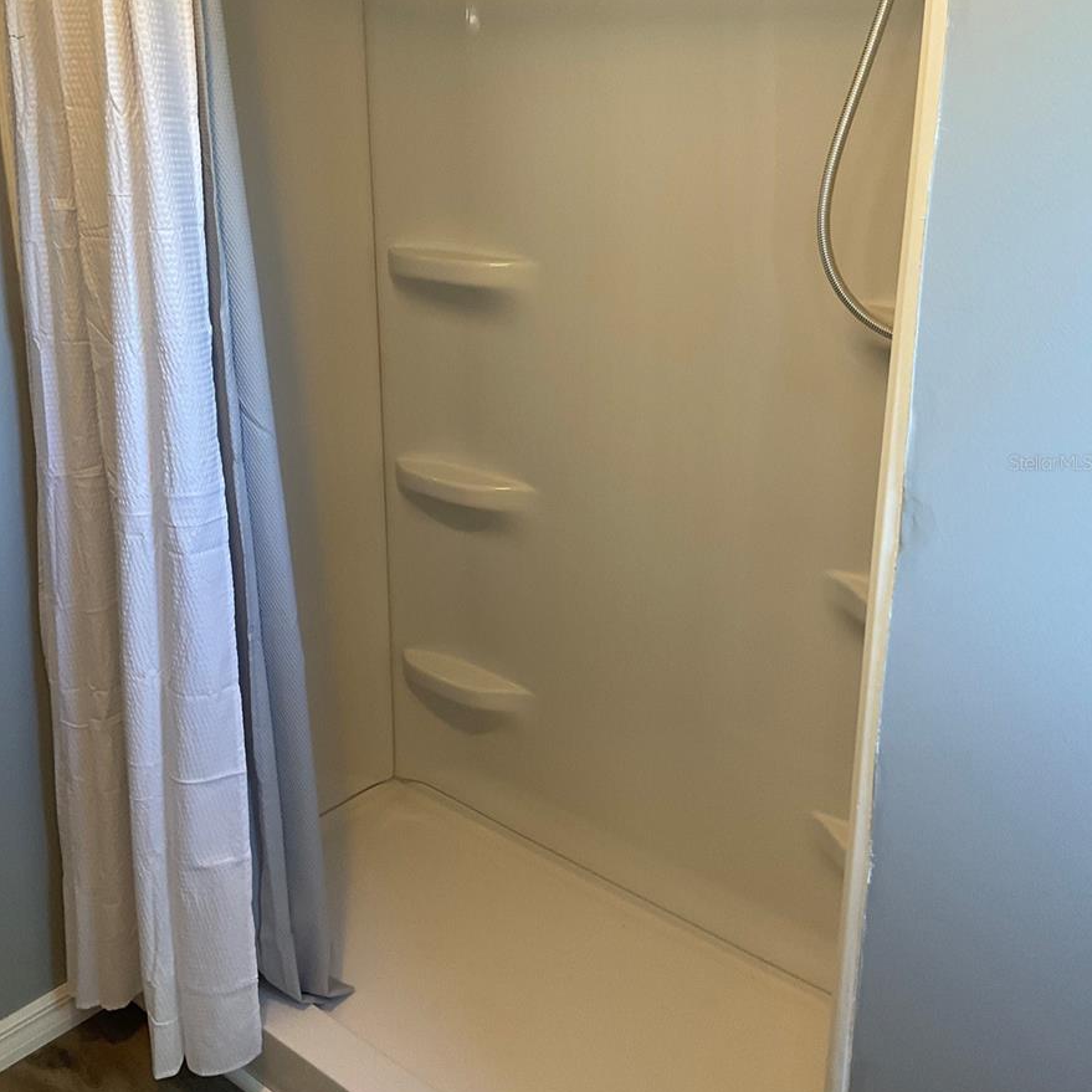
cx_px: 538
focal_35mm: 35
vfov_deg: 47.1
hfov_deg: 47.2
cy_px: 462
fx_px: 1249
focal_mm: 3
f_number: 1.8
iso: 80
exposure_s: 1/60
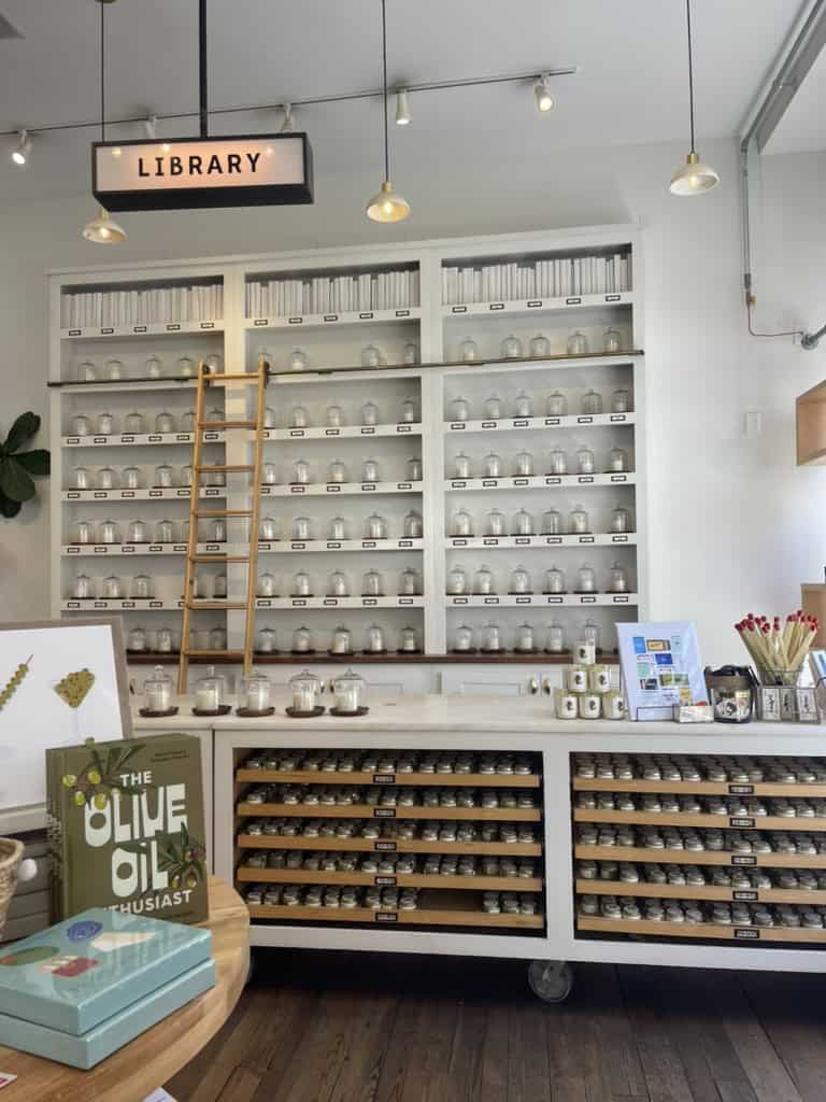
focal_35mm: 26
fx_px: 827
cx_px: 413
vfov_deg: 67.3
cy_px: 551
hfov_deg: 53.1
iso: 32
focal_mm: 4.2
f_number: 1.6
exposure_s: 1/180
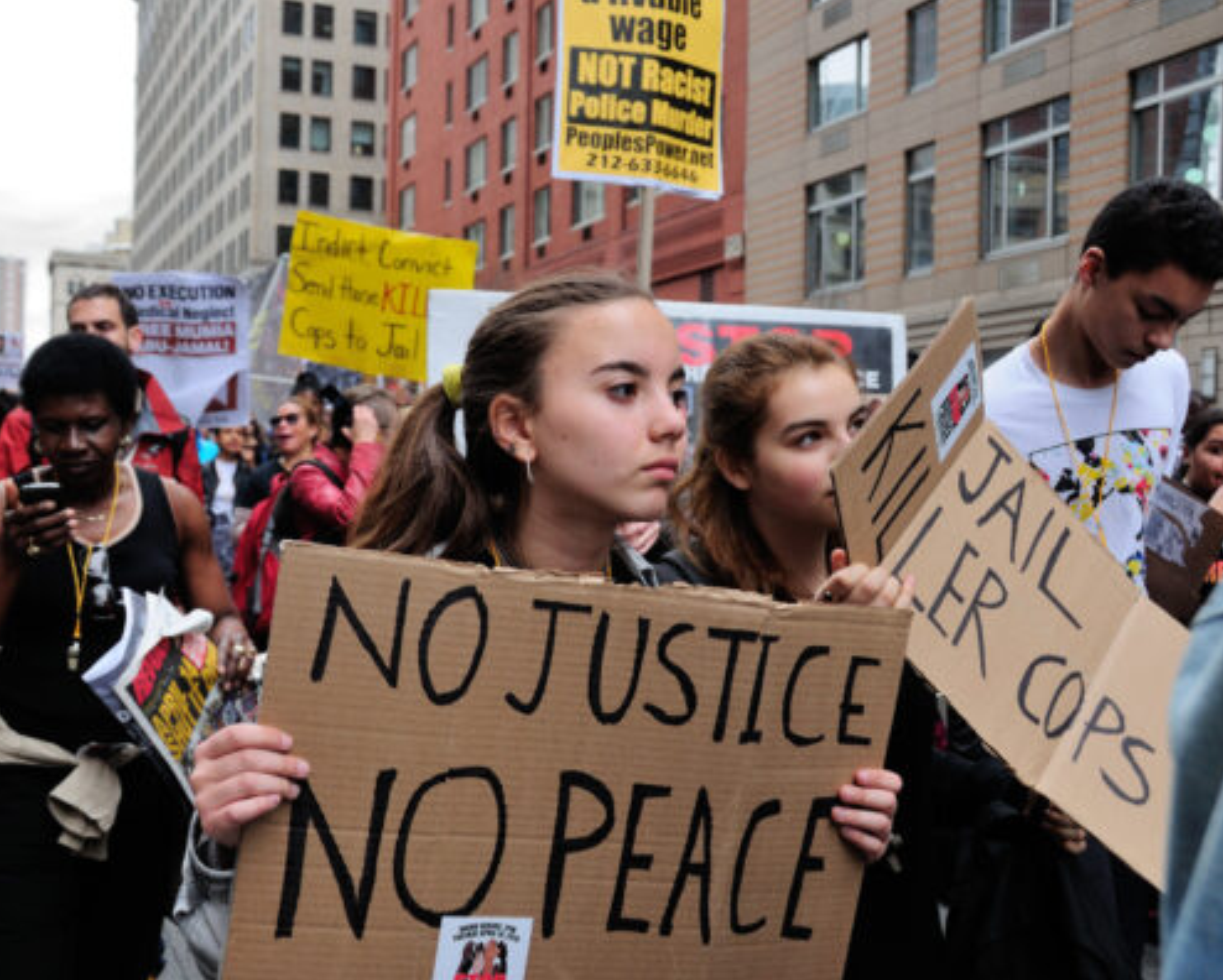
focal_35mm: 41
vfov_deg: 36.5
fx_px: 1485
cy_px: 488
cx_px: 564
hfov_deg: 44.7
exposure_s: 1/320
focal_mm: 24
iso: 400
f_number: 5
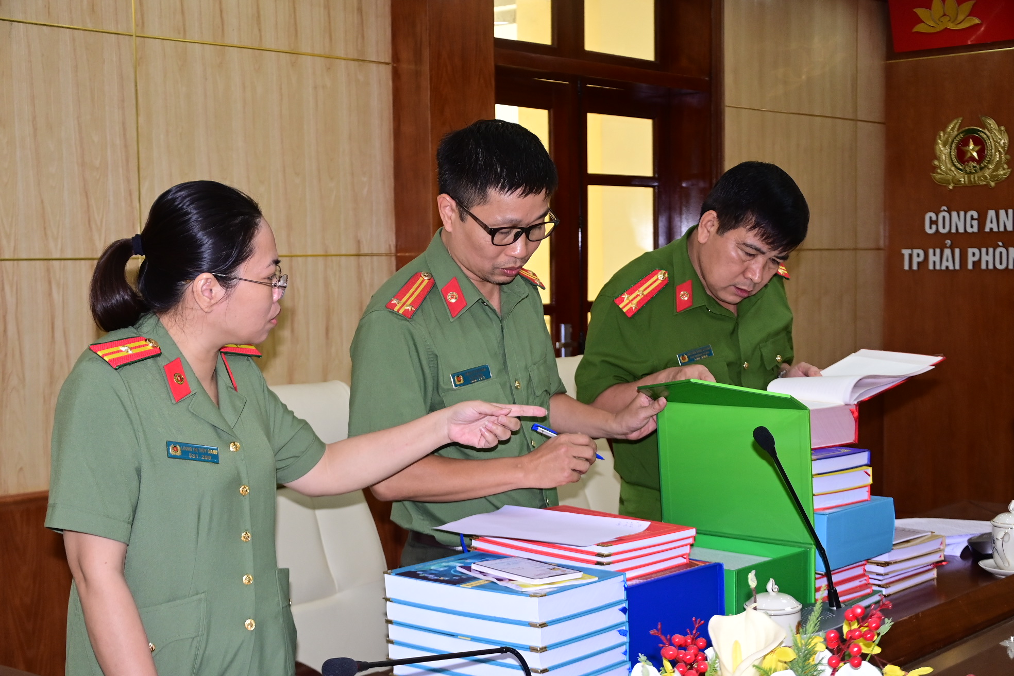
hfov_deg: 38.2
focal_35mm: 52
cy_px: 338
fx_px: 1465
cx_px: 507
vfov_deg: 26.0
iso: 800
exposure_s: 1/200
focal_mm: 35
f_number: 4.5
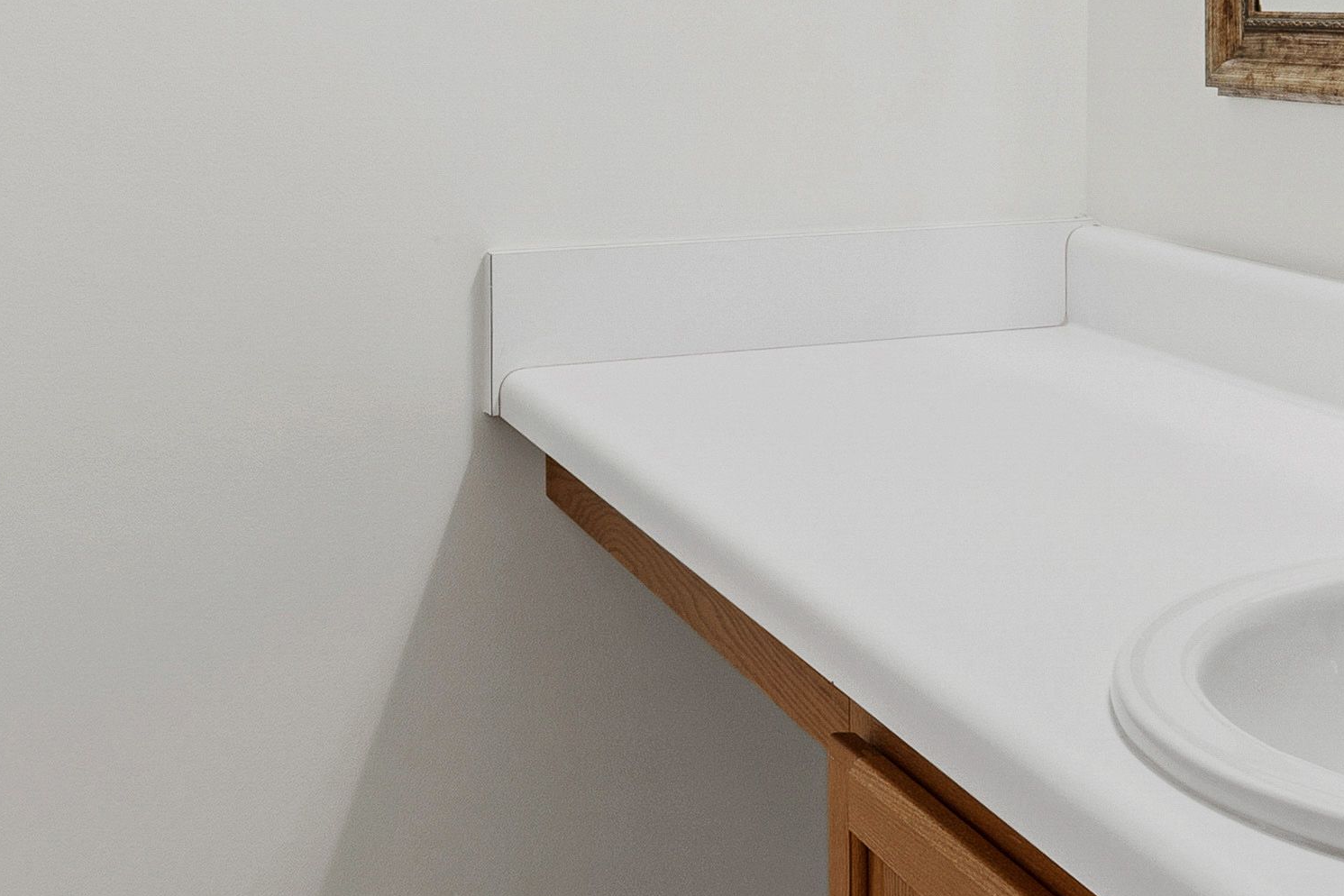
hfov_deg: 34.4
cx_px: 1101
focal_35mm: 56
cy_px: -90
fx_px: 2091
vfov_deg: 22.8
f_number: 8
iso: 100
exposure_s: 1/4
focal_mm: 10
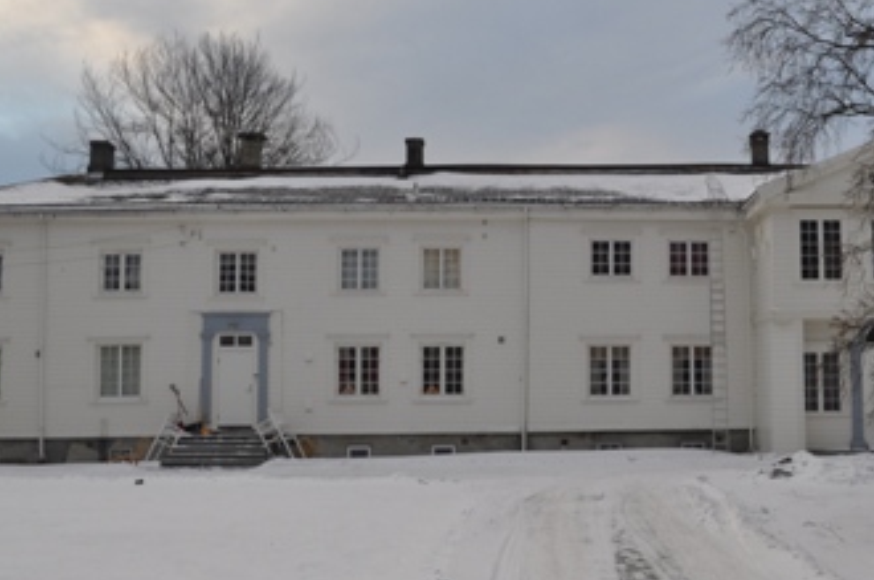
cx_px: 604
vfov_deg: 25.0
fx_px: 1309
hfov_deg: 36.4
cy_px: 264
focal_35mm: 54
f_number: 6.3
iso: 200
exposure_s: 1/160
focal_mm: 22
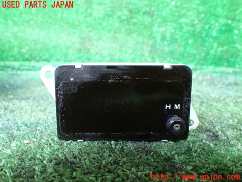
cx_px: 121
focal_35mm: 30
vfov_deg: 46.8
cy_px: 91
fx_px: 210
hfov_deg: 60.0
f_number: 2.3
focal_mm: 5.4
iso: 800
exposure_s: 1/30
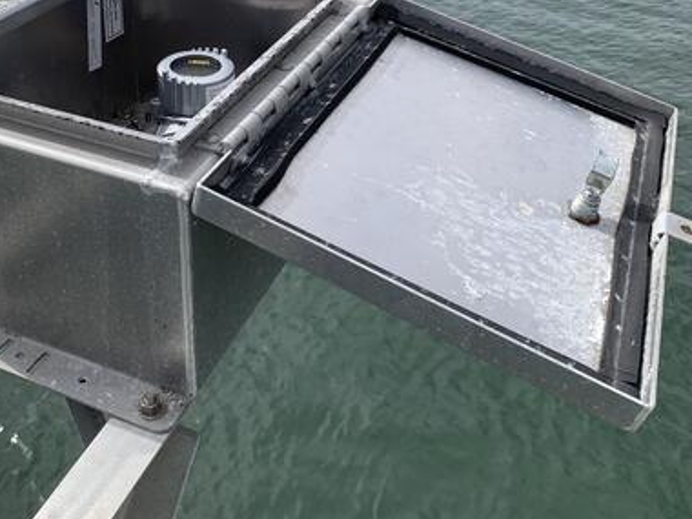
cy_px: 146
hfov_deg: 45.5
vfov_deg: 34.6
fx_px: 820
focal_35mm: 41
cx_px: 277
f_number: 1.8
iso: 25
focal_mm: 4.25
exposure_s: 1/2545
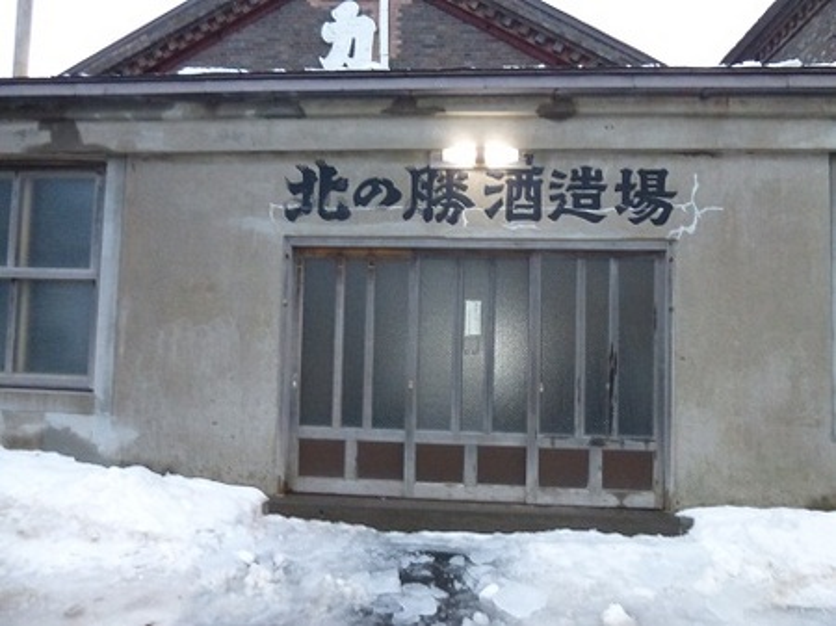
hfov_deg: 69.4
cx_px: 418
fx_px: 603
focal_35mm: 25
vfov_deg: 54.8
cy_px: 313
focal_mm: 4.5
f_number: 3.1
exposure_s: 1/60
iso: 800
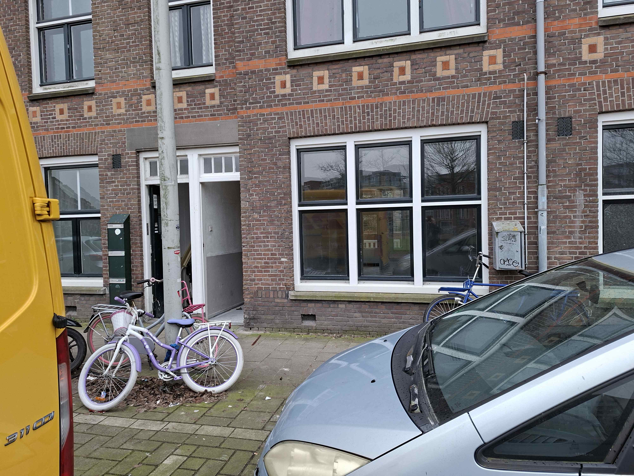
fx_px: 421
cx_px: 317
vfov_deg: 58.9
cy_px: 238
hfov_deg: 73.9
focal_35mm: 23
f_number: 1.8
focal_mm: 5.54
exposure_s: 1/116
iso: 50
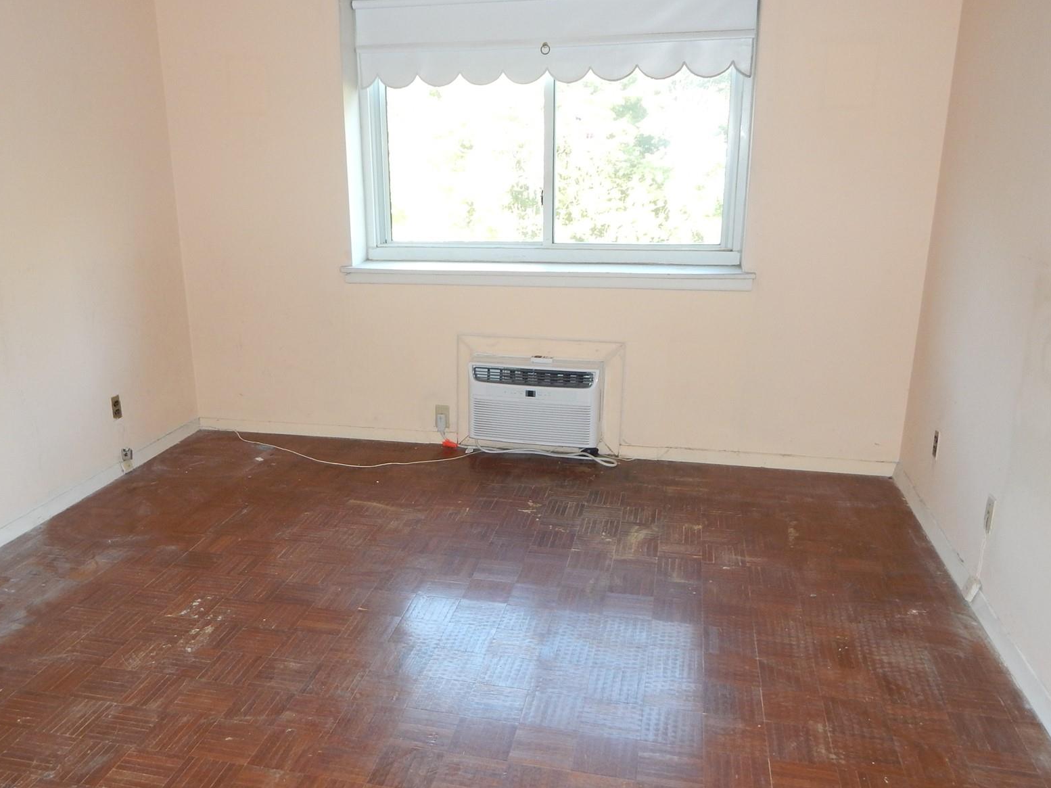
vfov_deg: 48.2
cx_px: 459
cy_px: 421
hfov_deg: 61.5
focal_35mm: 29
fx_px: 880
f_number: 3
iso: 200
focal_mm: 4
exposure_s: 1/30
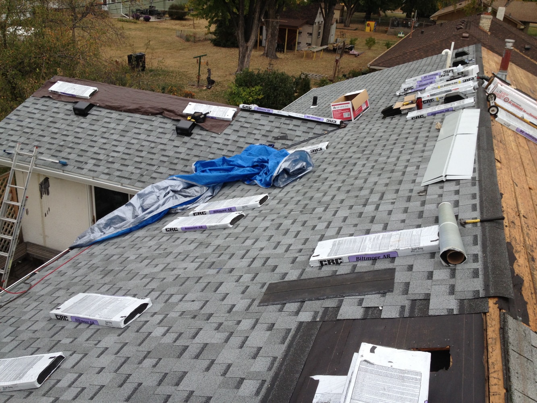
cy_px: 202
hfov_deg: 52.6
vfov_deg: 40.7
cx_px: 268
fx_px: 543
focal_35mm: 35
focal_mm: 4.28
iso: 50
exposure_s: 1/368
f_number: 2.4
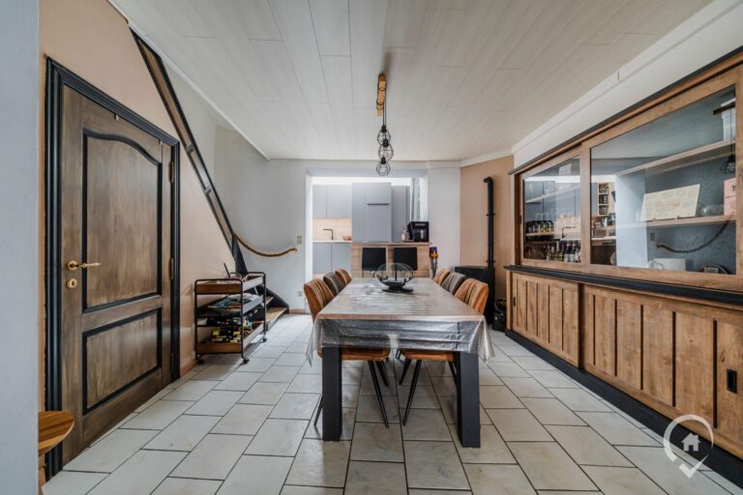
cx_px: 372
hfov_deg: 112.6
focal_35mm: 12
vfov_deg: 90.0
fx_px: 248
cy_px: 248
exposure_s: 1/3
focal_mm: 12
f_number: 7.1
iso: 500
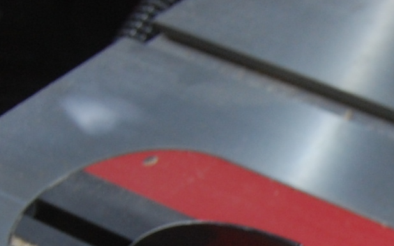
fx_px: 1520
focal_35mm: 141
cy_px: 428
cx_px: 735
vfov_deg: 8.9
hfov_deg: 13.2
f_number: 4
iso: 400
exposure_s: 1/60
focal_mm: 19
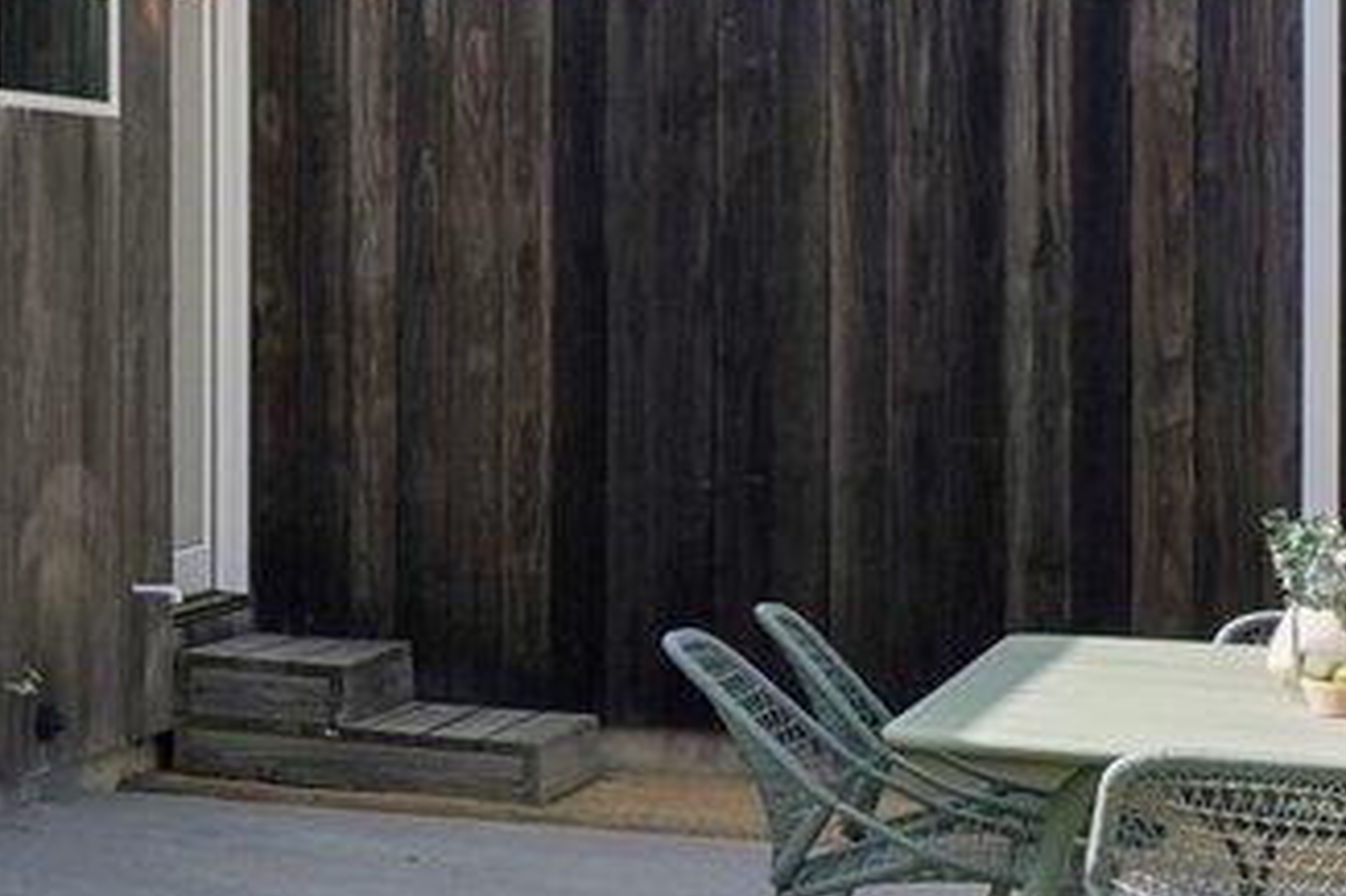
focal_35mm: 88
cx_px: -1932
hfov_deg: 14.5
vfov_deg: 15.4
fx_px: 3288
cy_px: 184
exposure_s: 1/500
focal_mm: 14
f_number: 8
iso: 500
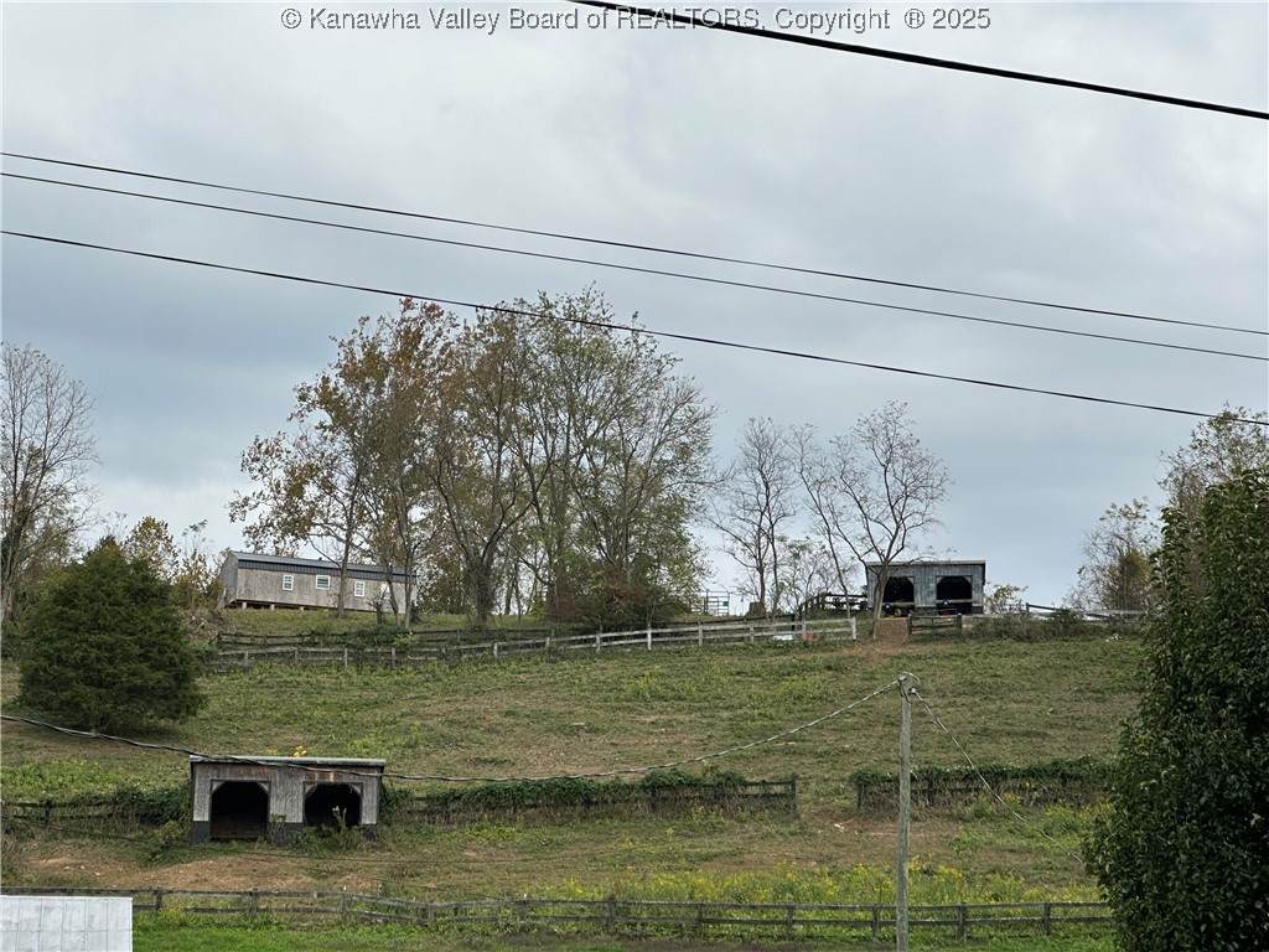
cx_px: 634
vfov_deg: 19.1
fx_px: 2823
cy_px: 476
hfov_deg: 25.3
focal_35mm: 77
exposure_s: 1/681
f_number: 2.8
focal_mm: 9
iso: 32
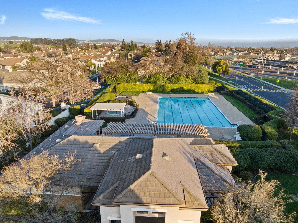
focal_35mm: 24
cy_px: 112
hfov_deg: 71.6
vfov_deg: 56.8
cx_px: 149
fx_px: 206
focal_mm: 12.29
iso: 400
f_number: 8
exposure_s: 1/3
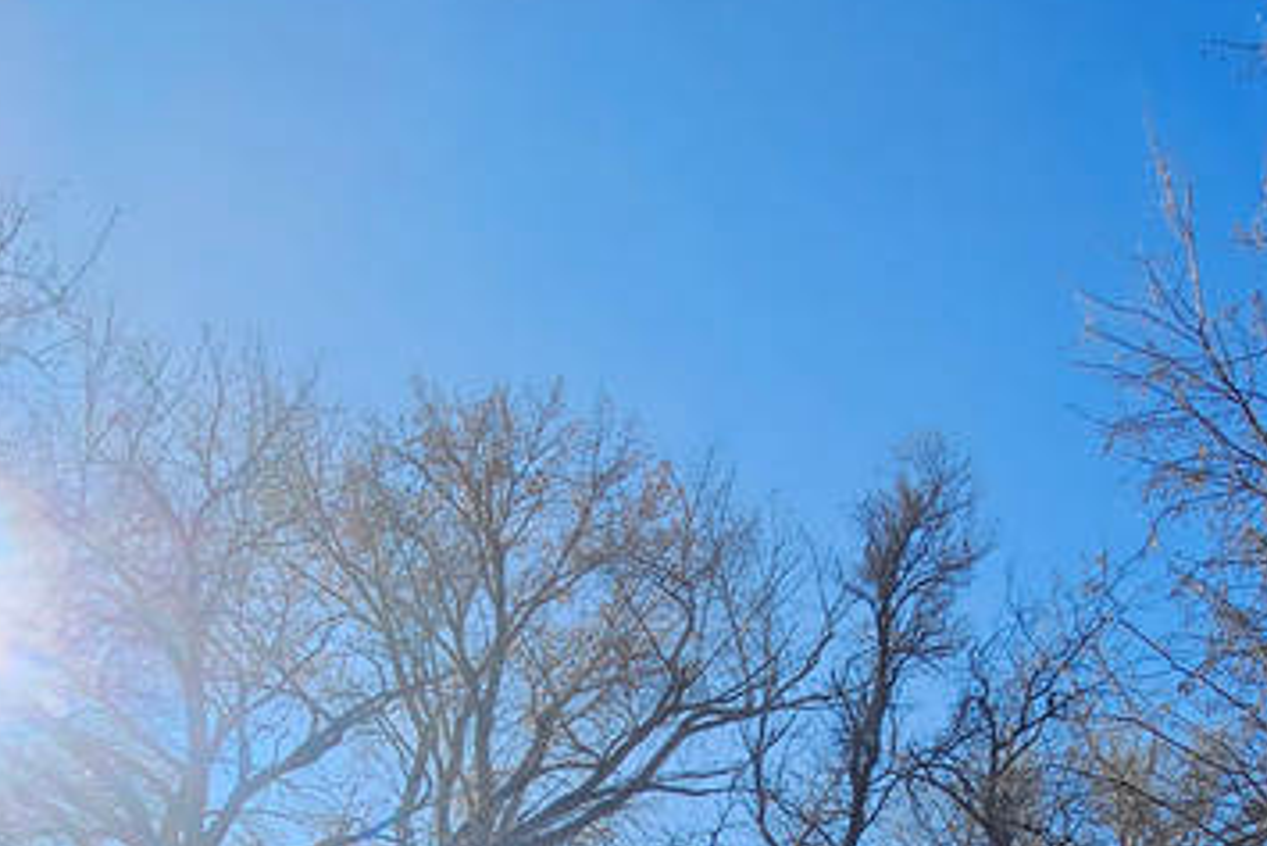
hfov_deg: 49.4
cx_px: 714
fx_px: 1373
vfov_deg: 29.6
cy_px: 1003
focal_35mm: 39
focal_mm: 2.2
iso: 50
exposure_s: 1/2082
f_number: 2.2
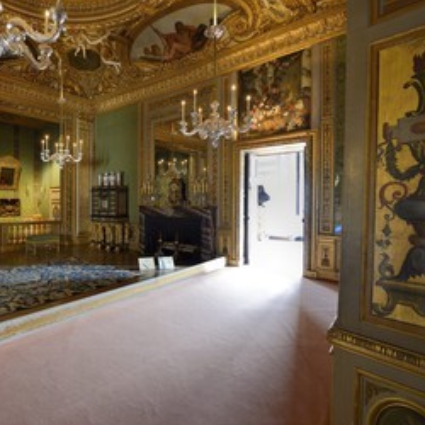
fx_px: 278
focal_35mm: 20
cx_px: 139
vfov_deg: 74.8
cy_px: 207
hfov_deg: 72.4
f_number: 5.6
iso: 800
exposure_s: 1/6
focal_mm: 14
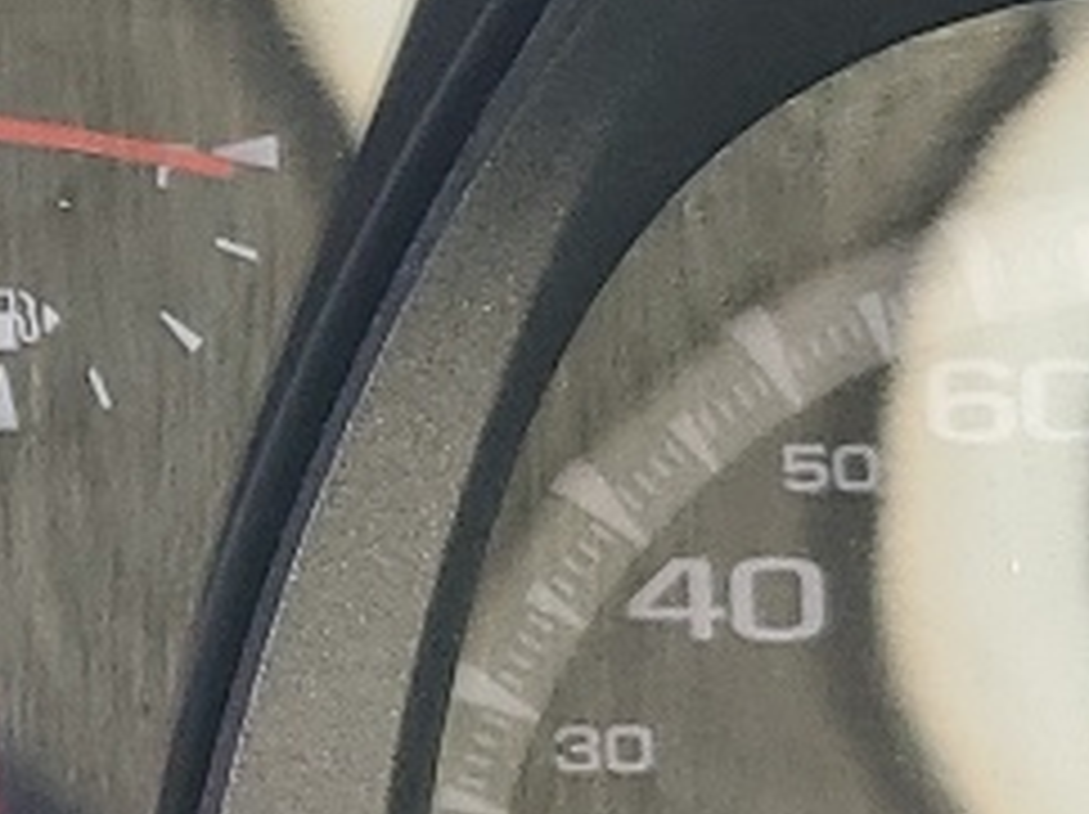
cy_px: 589
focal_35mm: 172
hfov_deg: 11.2
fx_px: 5406
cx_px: -418
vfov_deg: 8.6
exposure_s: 1/167
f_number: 1.5
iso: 50
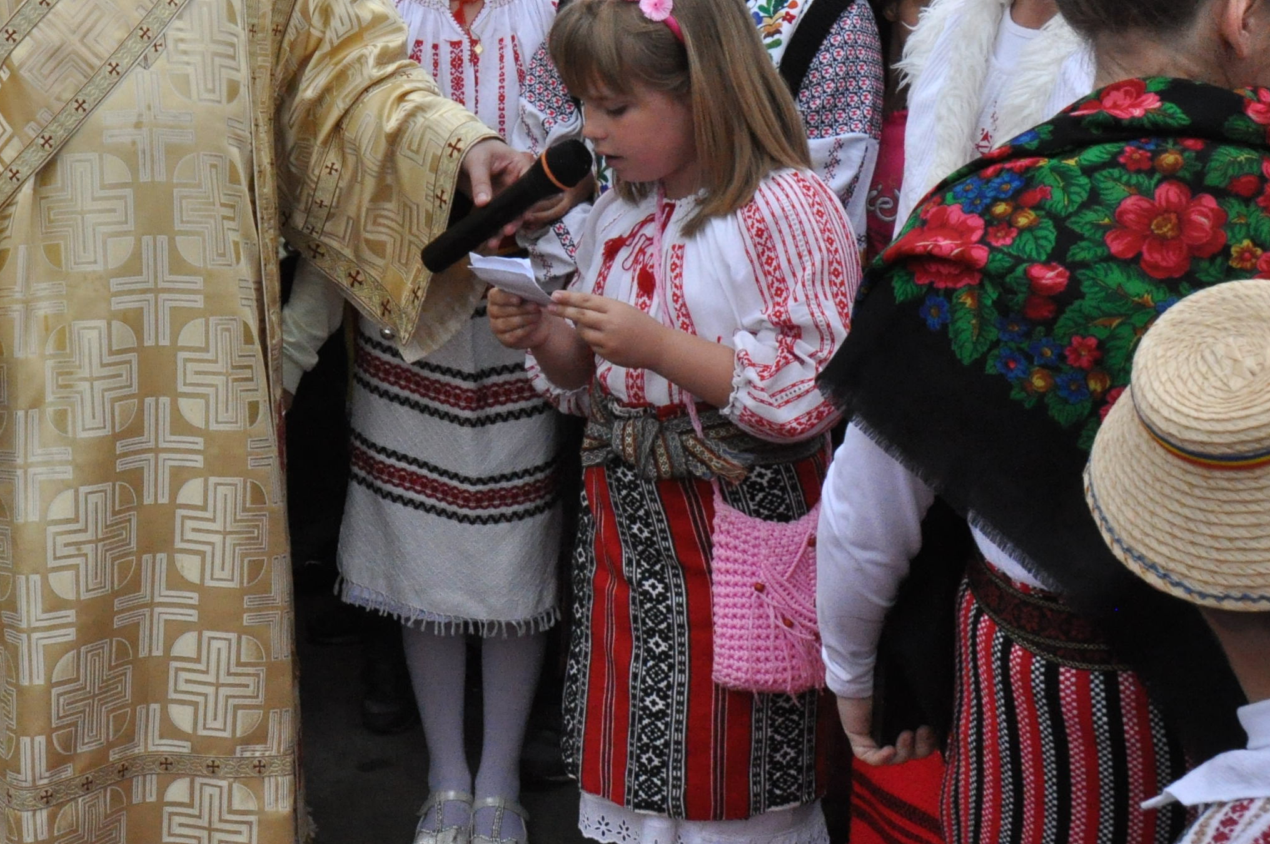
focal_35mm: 57
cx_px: 353
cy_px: 230
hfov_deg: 34.5
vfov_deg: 23.5
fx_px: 2008
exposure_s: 1/500
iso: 1600
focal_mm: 18
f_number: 11
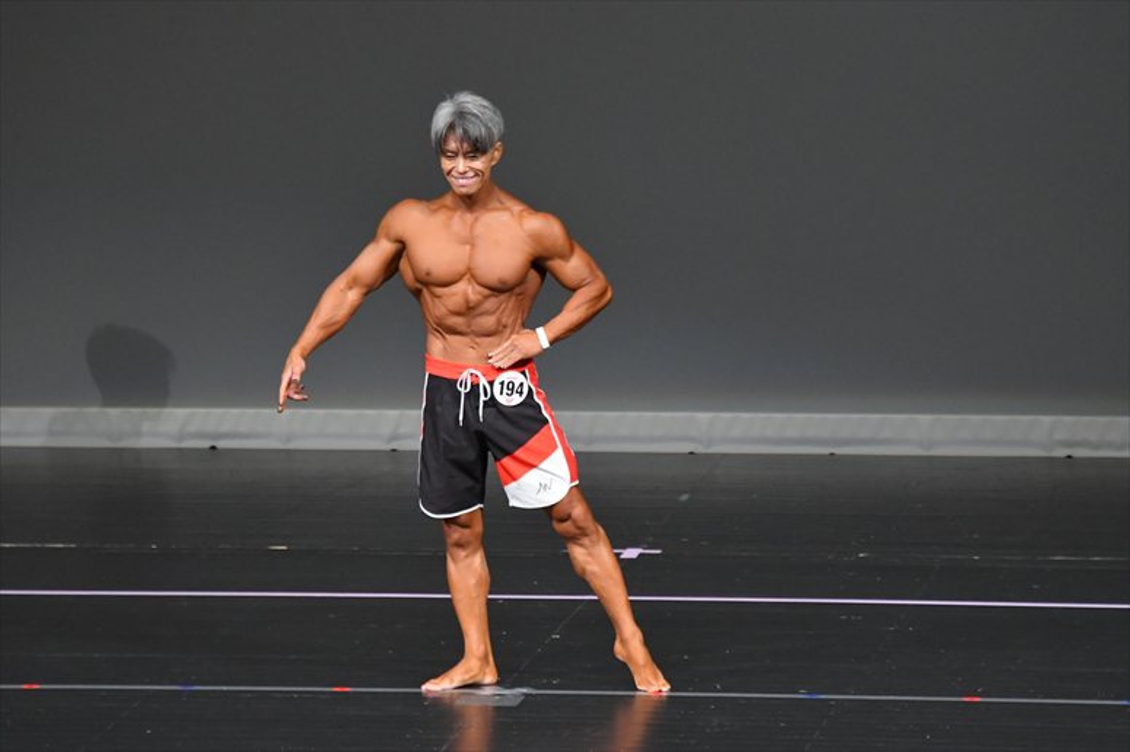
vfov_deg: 4.4
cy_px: 376
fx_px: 9883
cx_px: 565
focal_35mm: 315
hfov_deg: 6.5
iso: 4000
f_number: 5.6
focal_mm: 210
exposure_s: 1/400
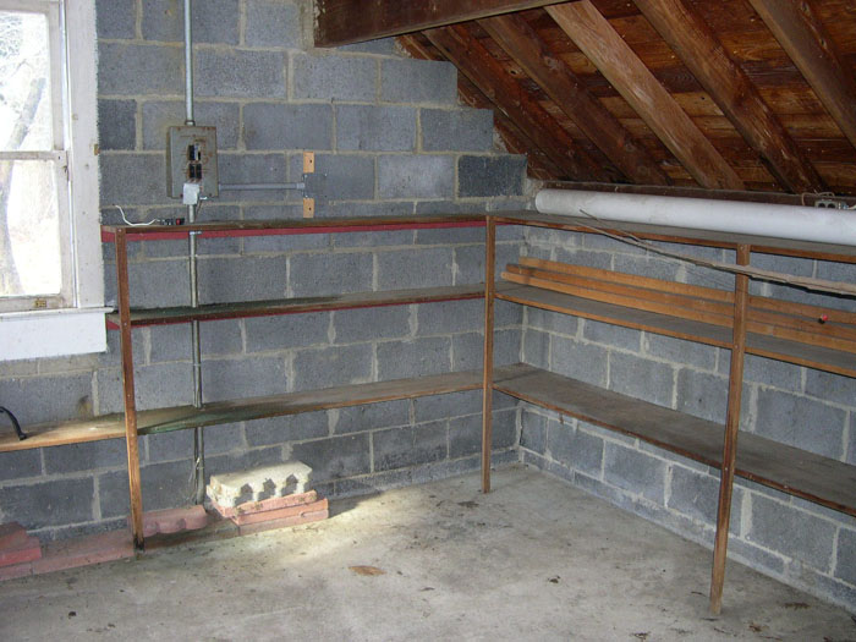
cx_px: 428
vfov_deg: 37.7
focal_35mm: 38
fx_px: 940
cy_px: 321
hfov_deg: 49.0
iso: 334
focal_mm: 8
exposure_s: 1/60
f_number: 2.8
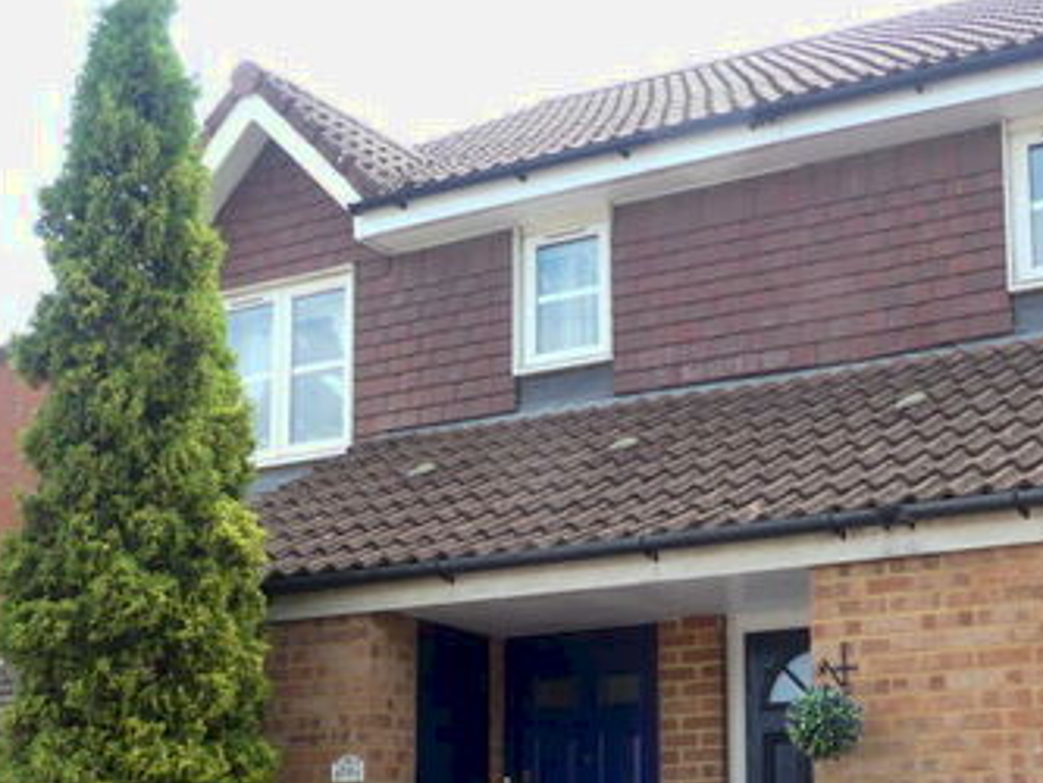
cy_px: 640
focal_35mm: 61
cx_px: 658
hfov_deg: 31.5
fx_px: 1839
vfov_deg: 23.6
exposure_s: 1/160
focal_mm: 5.3
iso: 100
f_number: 4
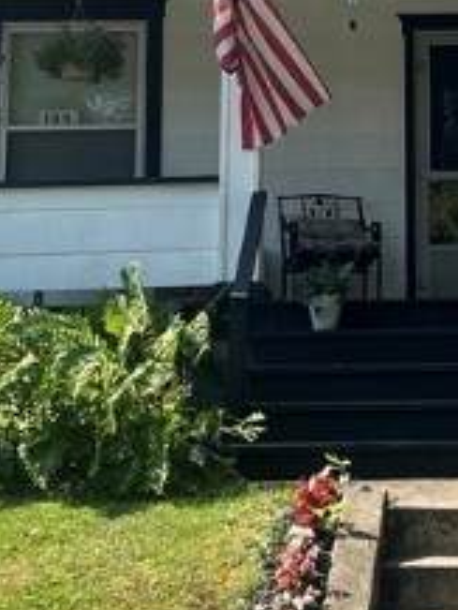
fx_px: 1621
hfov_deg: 15.8
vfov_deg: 21.1
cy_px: 152
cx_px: 444
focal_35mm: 92
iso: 50
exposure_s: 1/1531
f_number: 1.5
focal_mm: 5.7
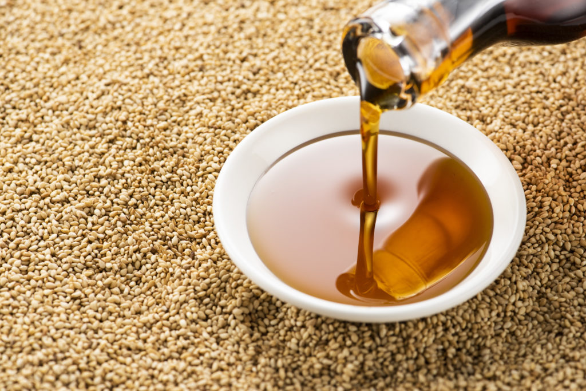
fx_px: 1709
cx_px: 293
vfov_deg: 13.0
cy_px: 196
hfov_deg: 19.5
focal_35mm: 105
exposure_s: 1/125
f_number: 8
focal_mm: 105
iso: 100
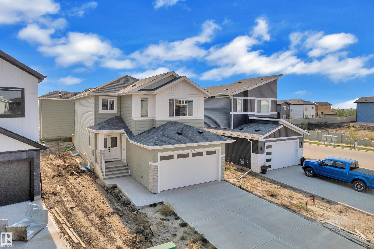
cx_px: 187
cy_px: 124
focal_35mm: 22
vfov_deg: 57.2
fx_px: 228
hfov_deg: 78.6
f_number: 2.4
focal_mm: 8.38
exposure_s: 1/4000
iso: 100
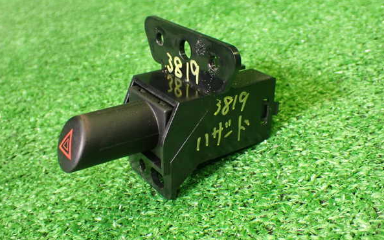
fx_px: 460
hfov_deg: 45.3
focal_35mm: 44
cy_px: 117
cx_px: 192
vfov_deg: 29.2
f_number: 2.8
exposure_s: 1/160
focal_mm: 7.31
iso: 800
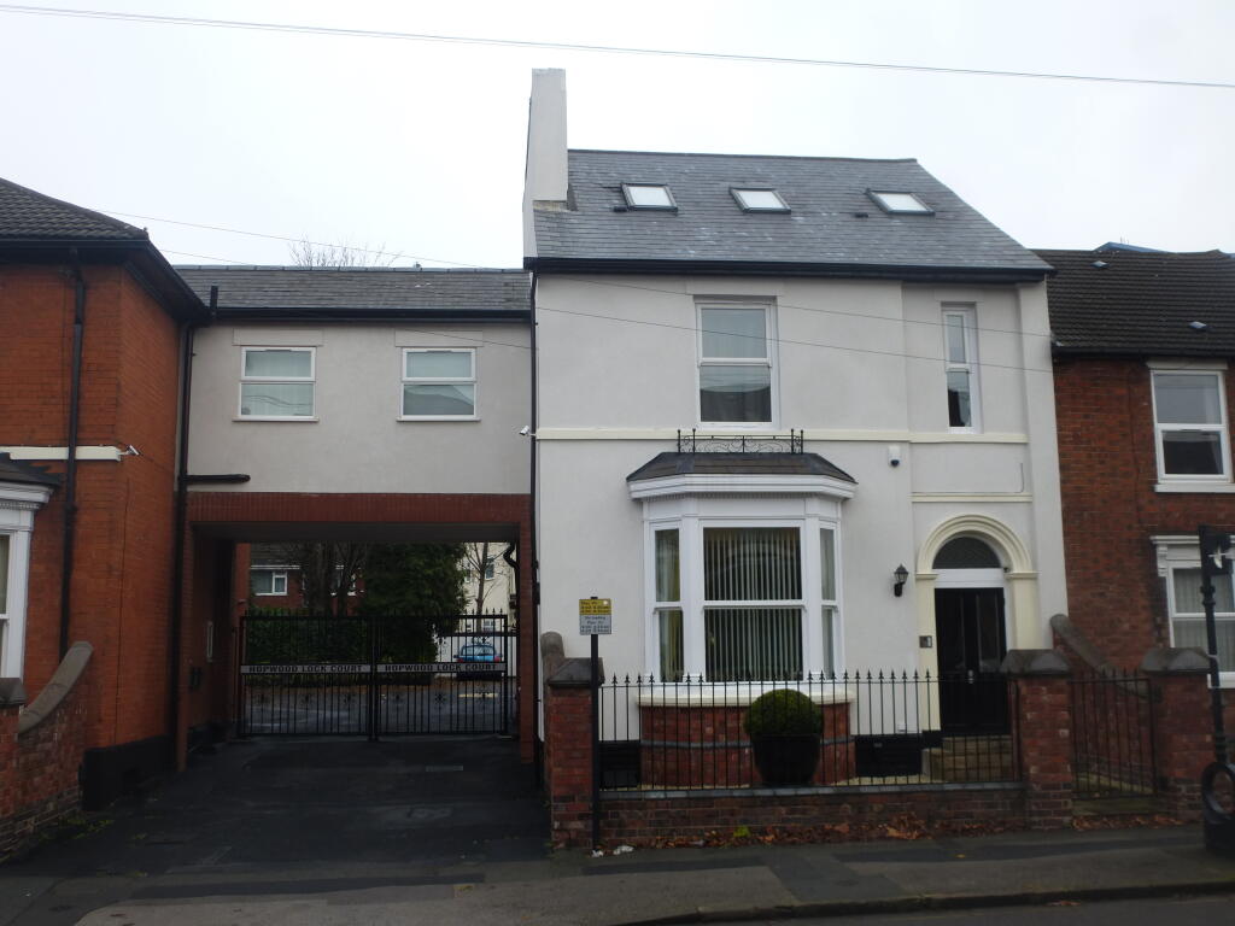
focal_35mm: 36
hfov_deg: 51.4
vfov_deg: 39.7
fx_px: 1284
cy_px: 463
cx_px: 618
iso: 100
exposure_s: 1/80
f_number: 3.7
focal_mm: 6.4
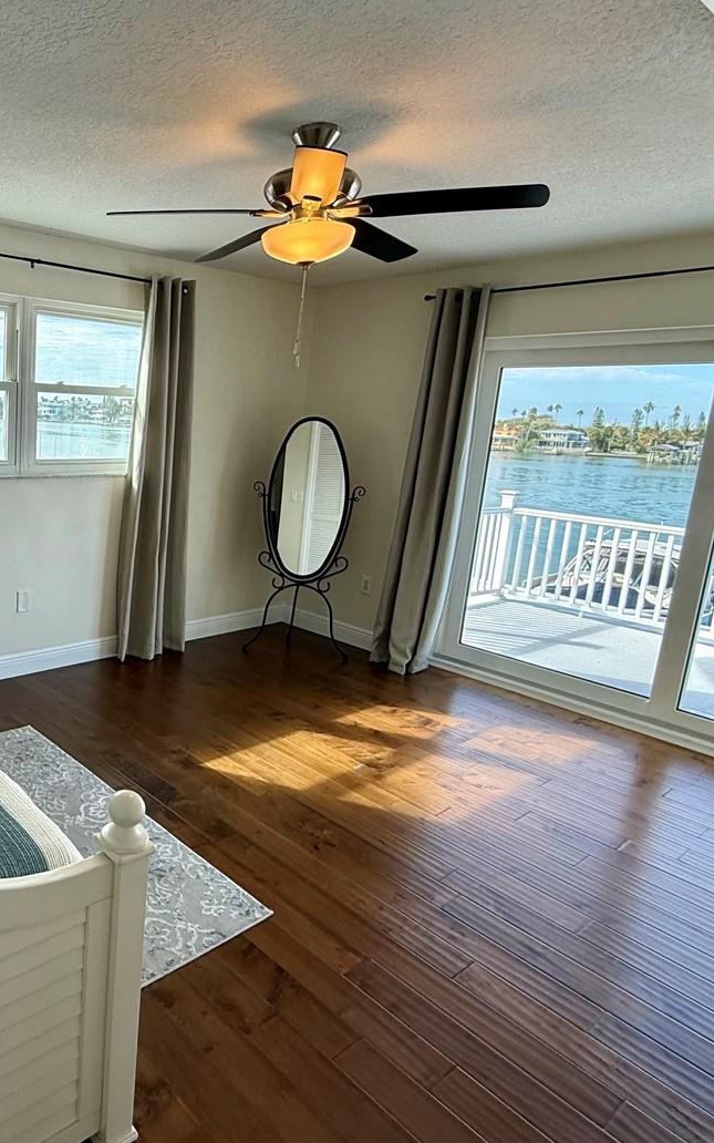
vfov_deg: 77.1
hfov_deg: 48.1
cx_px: 87
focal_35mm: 23
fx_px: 716
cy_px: 555
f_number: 2.2
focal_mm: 2.22
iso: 64
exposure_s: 1/180
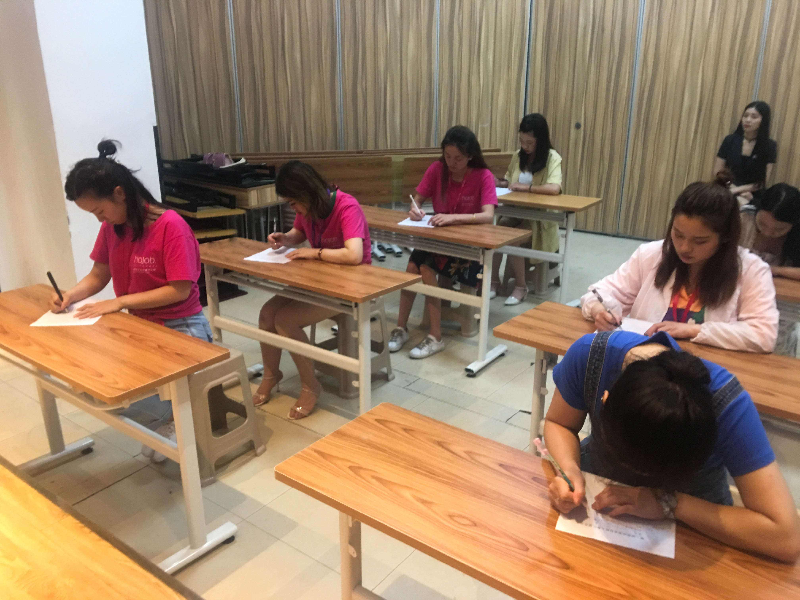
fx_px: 670
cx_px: 400
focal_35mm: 29
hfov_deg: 61.7
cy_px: 300
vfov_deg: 48.2
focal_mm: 4.15
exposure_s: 1/17
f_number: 2.2
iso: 100
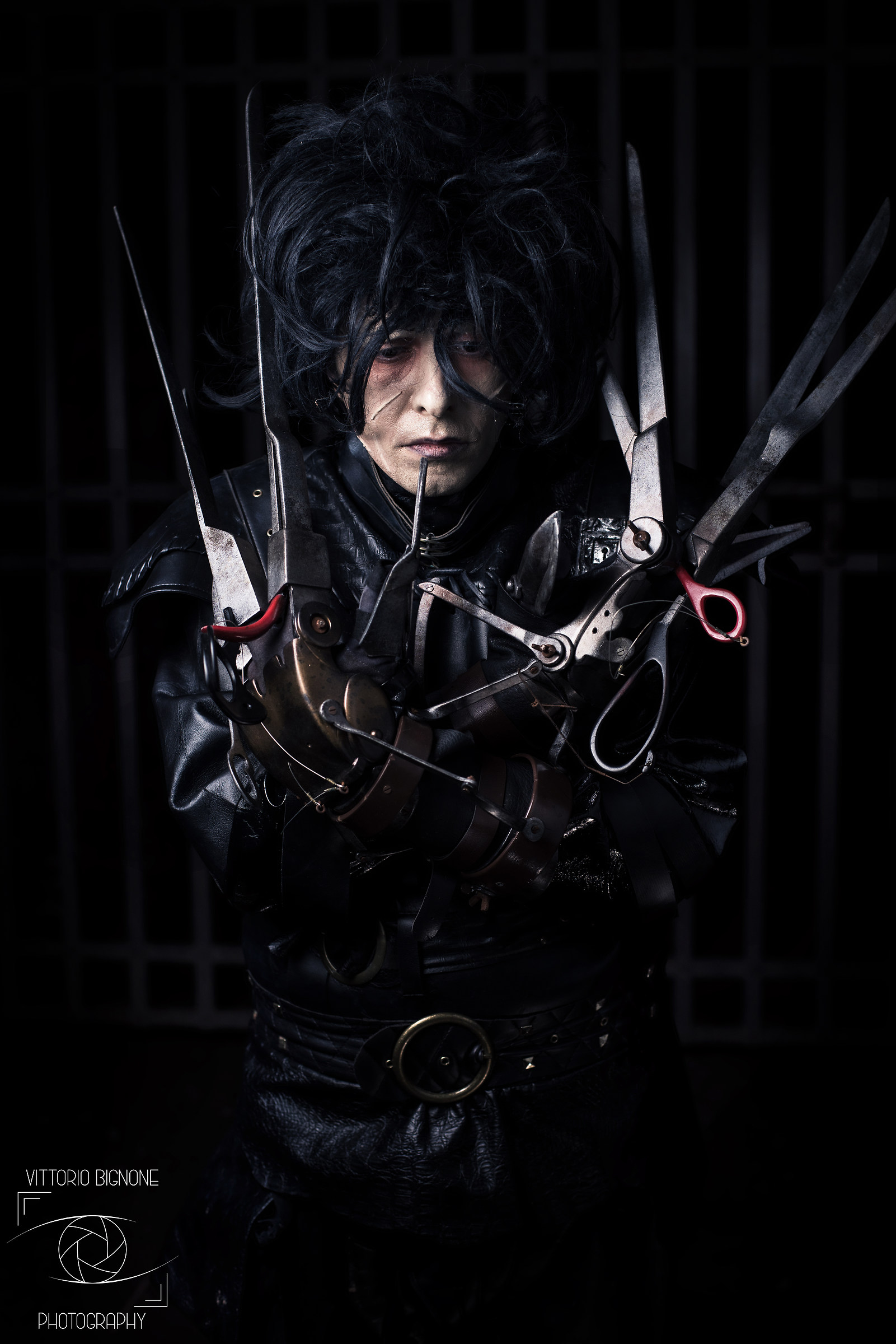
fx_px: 1866
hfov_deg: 27.0
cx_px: 448
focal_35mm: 50
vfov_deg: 39.6
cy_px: 672
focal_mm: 50
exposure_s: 1/100
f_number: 4.5
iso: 250
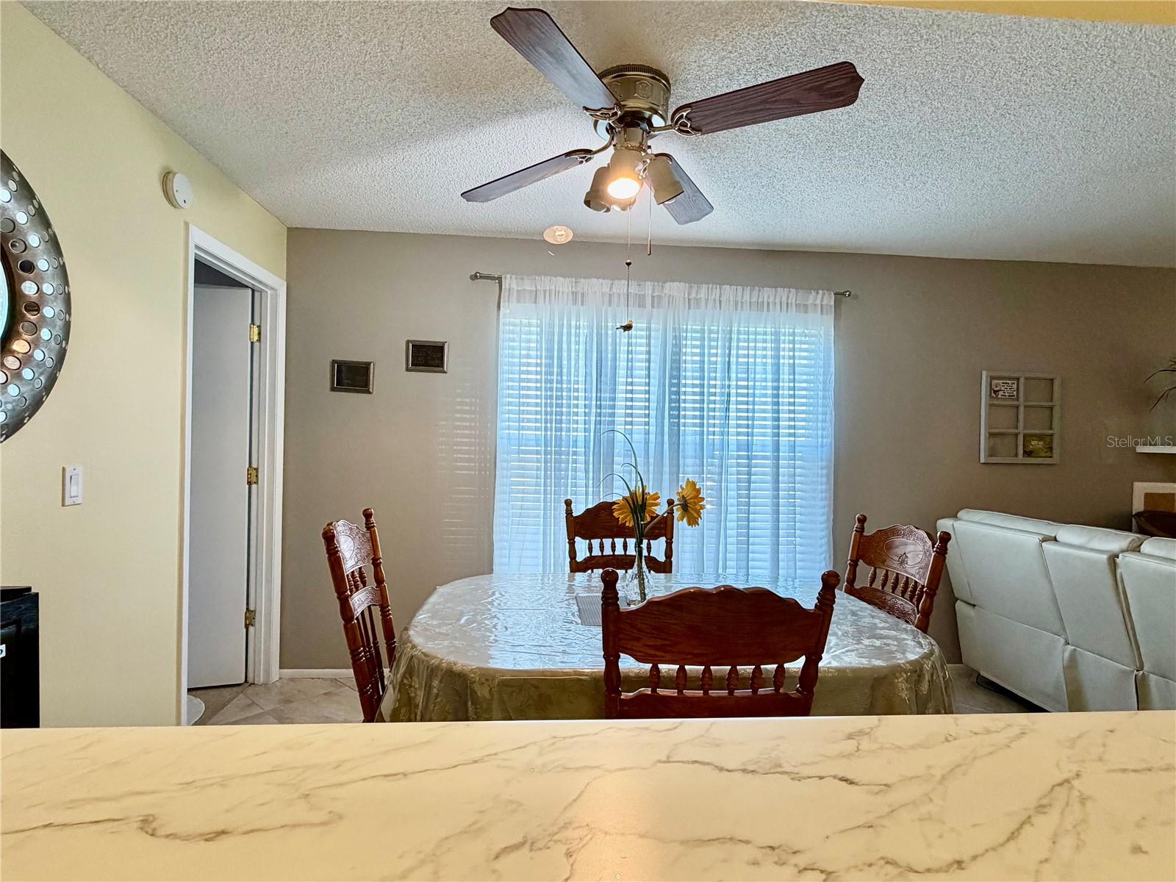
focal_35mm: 14
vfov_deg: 85.7
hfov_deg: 102.1
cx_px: 588
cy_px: 441
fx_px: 476
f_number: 2.2
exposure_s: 1/120
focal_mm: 2.22
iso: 250
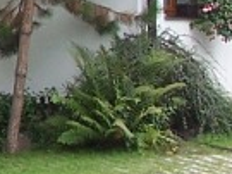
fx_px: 1781
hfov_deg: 7.1
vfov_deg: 5.6
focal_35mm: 266
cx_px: -284
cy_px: -34
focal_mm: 6
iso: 80
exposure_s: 1/125
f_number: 2.8
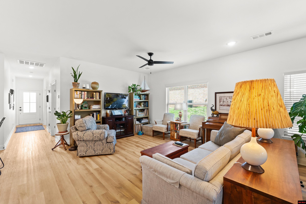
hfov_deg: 100.4
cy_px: 102
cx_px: 153
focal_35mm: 15
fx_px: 127
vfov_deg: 77.3
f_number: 9
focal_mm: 10
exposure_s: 1/2.5
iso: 200
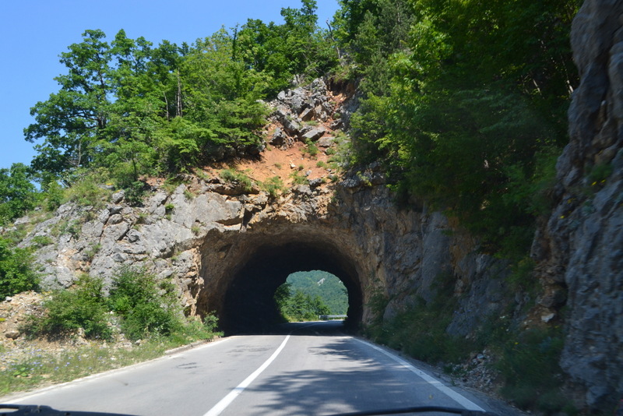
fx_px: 623
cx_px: 312
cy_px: 208
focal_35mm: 36
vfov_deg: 36.9
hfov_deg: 53.1
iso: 400
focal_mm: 24
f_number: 10
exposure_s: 1/200
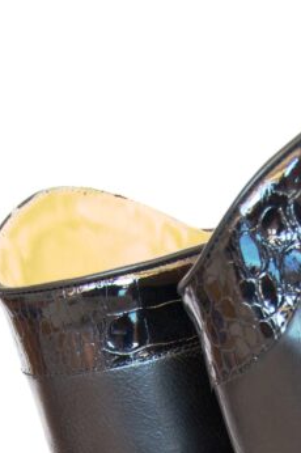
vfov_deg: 15.7
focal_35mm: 120
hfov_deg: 11.4
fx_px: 1508
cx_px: 239
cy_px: 689
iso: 400
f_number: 4.5
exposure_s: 1/80
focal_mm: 24
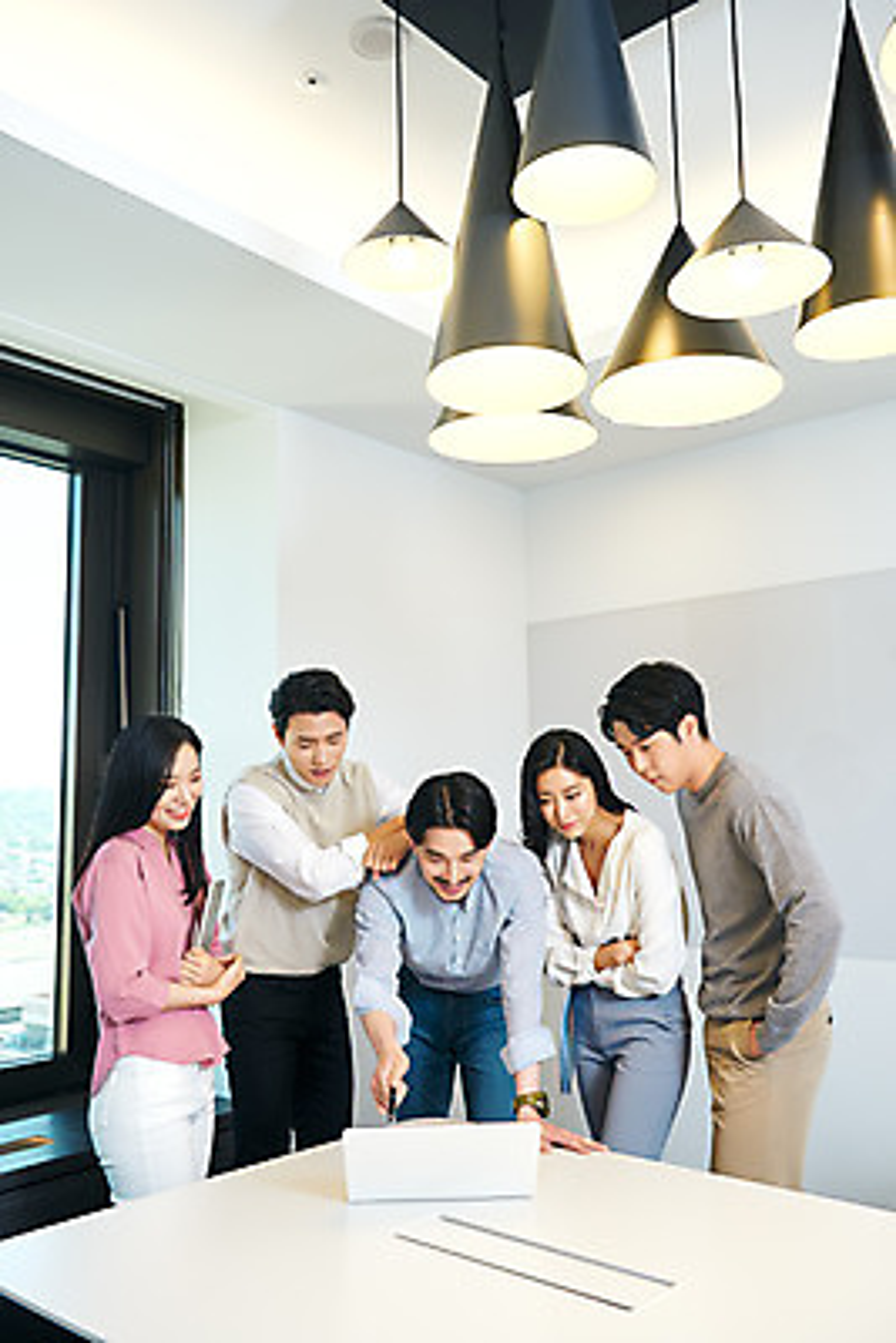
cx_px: 448
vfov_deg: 58.7
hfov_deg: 41.1
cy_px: 672
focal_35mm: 32
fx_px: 1194
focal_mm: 32
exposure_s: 1/80
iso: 250
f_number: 5.6
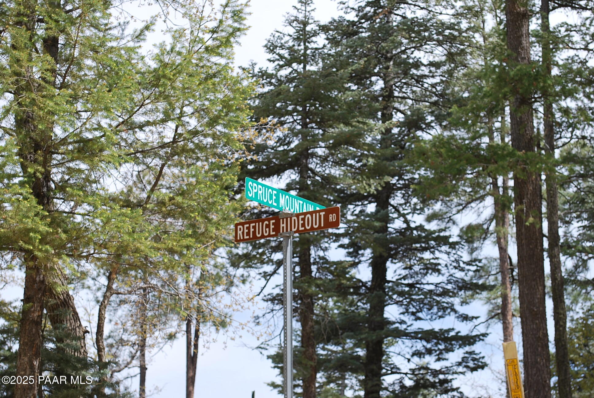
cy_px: 199
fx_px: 1363
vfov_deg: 16.6
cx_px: 297
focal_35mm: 82
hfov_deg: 24.6
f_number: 7.1
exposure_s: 1/200
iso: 100
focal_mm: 55
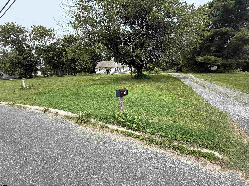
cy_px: 93
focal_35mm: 14
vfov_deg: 85.7
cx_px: 124
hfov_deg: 102.1
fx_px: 101
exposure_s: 1/1068
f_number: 2.2
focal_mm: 2.22
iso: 50
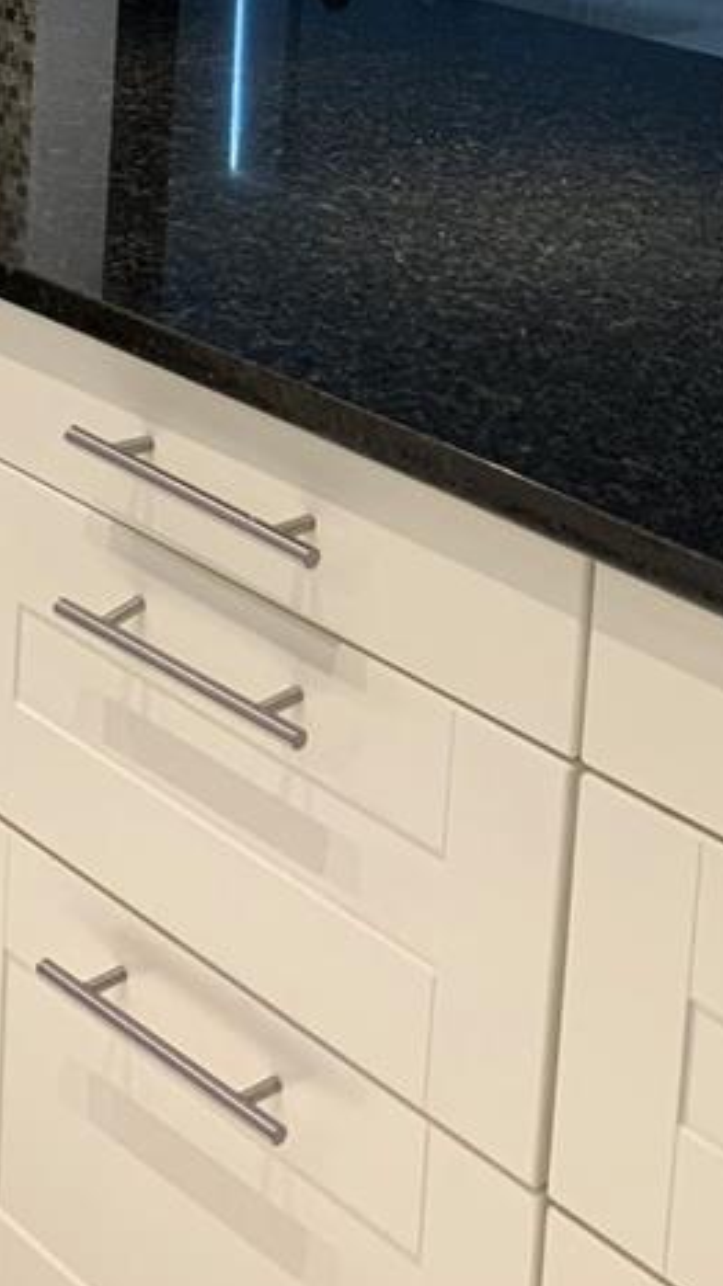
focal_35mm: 73
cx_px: 395
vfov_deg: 27.0
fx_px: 2489
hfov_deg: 16.5
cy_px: -72
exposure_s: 1/60
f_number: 1.8
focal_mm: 4.25
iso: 160
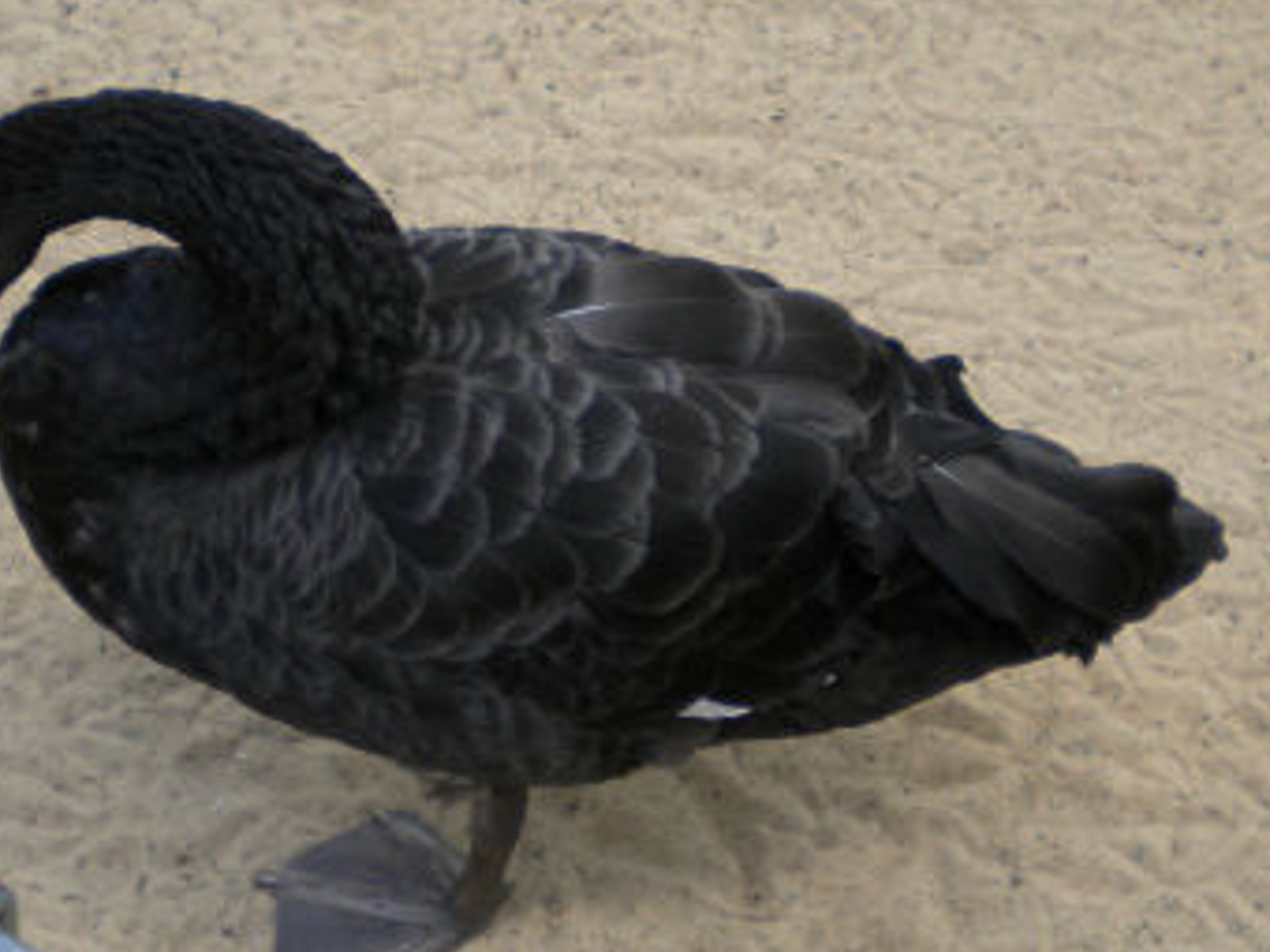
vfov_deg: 20.4
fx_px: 2642
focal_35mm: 72
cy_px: 297
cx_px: 598
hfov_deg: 27.0
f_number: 3.1
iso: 80
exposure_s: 1/108
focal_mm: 6.3
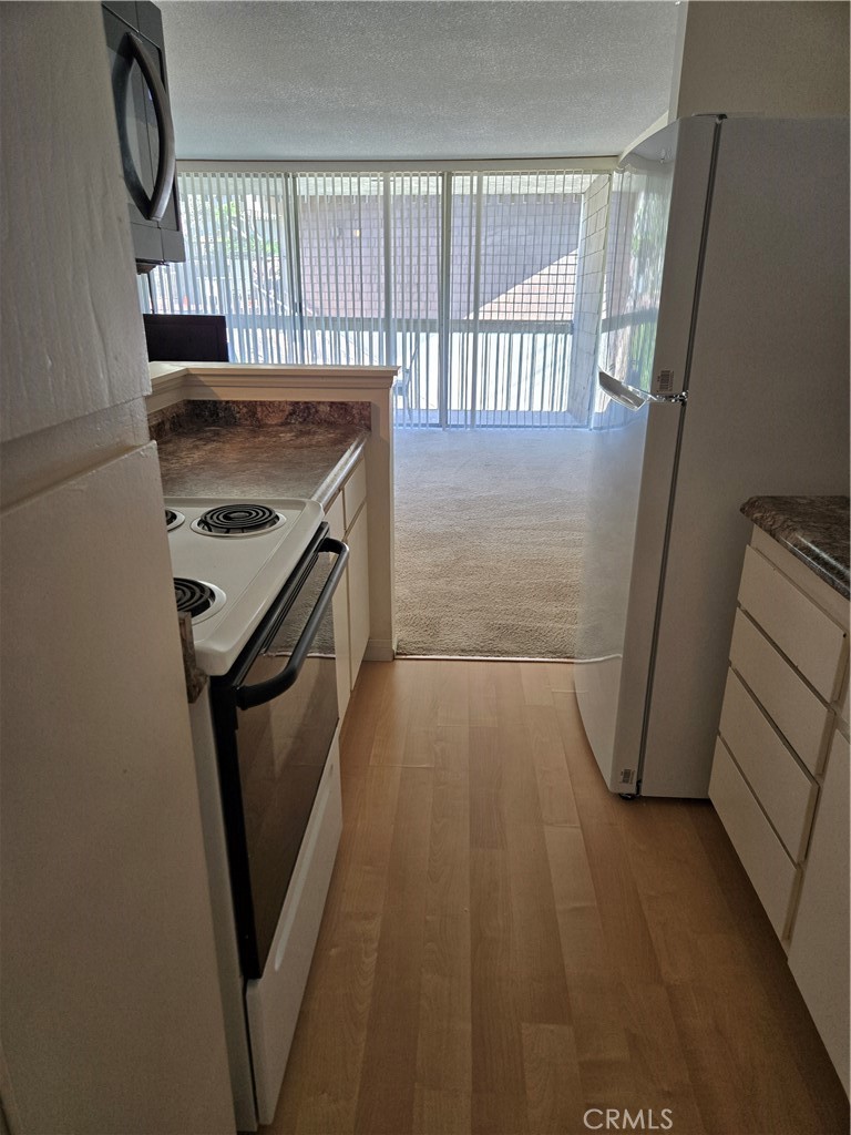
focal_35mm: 23
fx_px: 754
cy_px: 568
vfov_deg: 73.9
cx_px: 426
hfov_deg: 58.9
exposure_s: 1/120
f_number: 1.8
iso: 200
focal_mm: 5.4
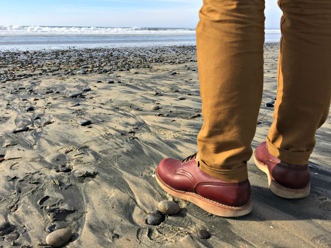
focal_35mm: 29
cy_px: 124
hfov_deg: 61.6
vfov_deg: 48.3
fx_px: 277
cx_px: 166
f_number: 2.2
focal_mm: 4.15
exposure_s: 1/1799
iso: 32
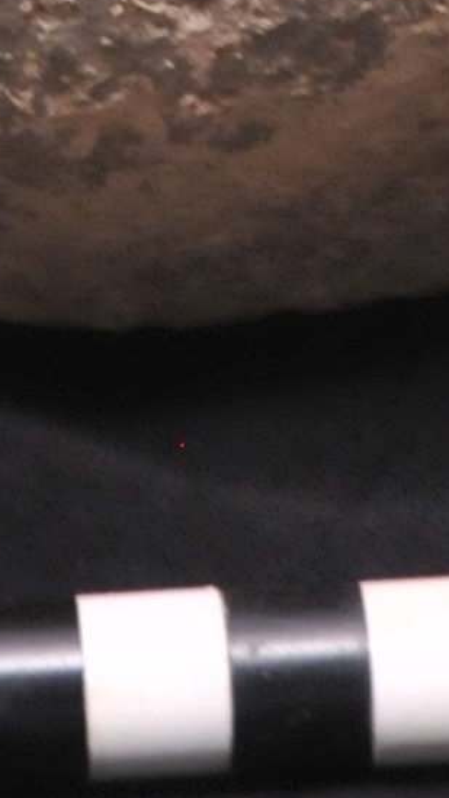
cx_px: 41
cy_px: -823
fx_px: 12054
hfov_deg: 2.1
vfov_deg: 3.8
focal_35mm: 569
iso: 1000
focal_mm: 62
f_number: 7.1
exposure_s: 1/8
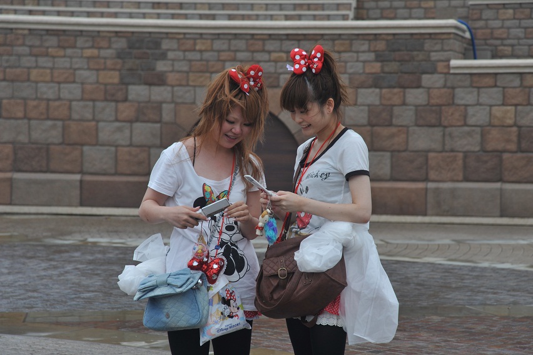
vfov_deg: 11.4
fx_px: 1776
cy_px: 178
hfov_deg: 17.1
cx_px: 266
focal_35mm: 120
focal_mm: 120
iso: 400
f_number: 9
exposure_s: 1/320
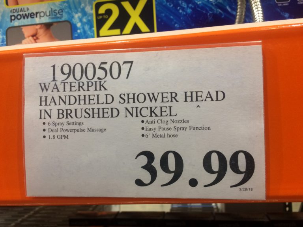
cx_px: 152
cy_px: 114
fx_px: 254
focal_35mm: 29
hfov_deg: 61.7
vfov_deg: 48.2
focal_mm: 4.15
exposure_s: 1/30
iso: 100
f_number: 2.2
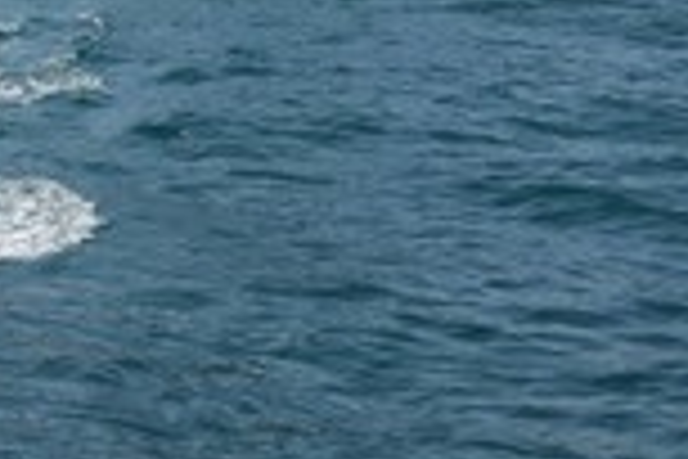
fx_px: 1892
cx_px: -229
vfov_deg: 13.4
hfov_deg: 19.0
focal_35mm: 99
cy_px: -104
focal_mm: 36
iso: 100
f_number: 13
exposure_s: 1/250
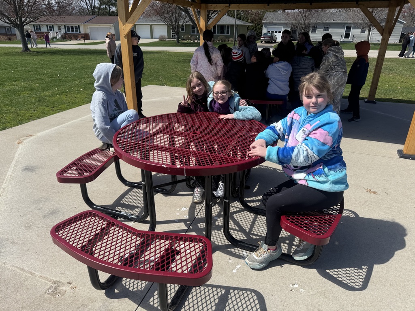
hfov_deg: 71.6
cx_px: 208
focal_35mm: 24
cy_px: 156
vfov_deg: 56.8
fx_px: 288
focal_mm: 6.76
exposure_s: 1/4950
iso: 80
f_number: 1.78
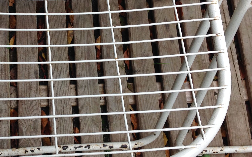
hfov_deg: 31.1
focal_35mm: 64
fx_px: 440
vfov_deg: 20.2
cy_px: 39
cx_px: 46
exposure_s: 1/200
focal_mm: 4.28
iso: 50
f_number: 2.4
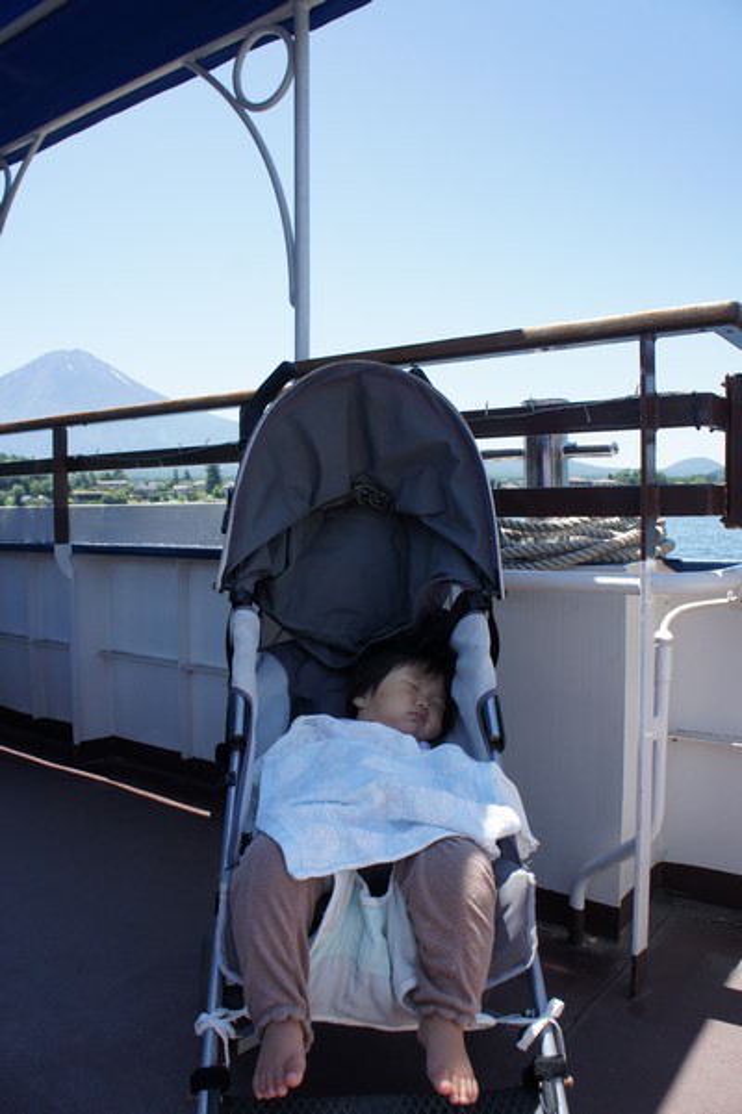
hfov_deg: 47.9
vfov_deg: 67.4
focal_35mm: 27
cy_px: 557
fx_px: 836
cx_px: 371
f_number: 7.1
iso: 200
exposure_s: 1/250
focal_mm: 18
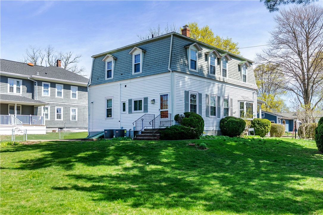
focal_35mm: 30
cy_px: 108
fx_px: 269
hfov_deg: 61.9
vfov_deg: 43.6
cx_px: 162
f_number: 6.3
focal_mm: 30
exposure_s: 1/160
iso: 100
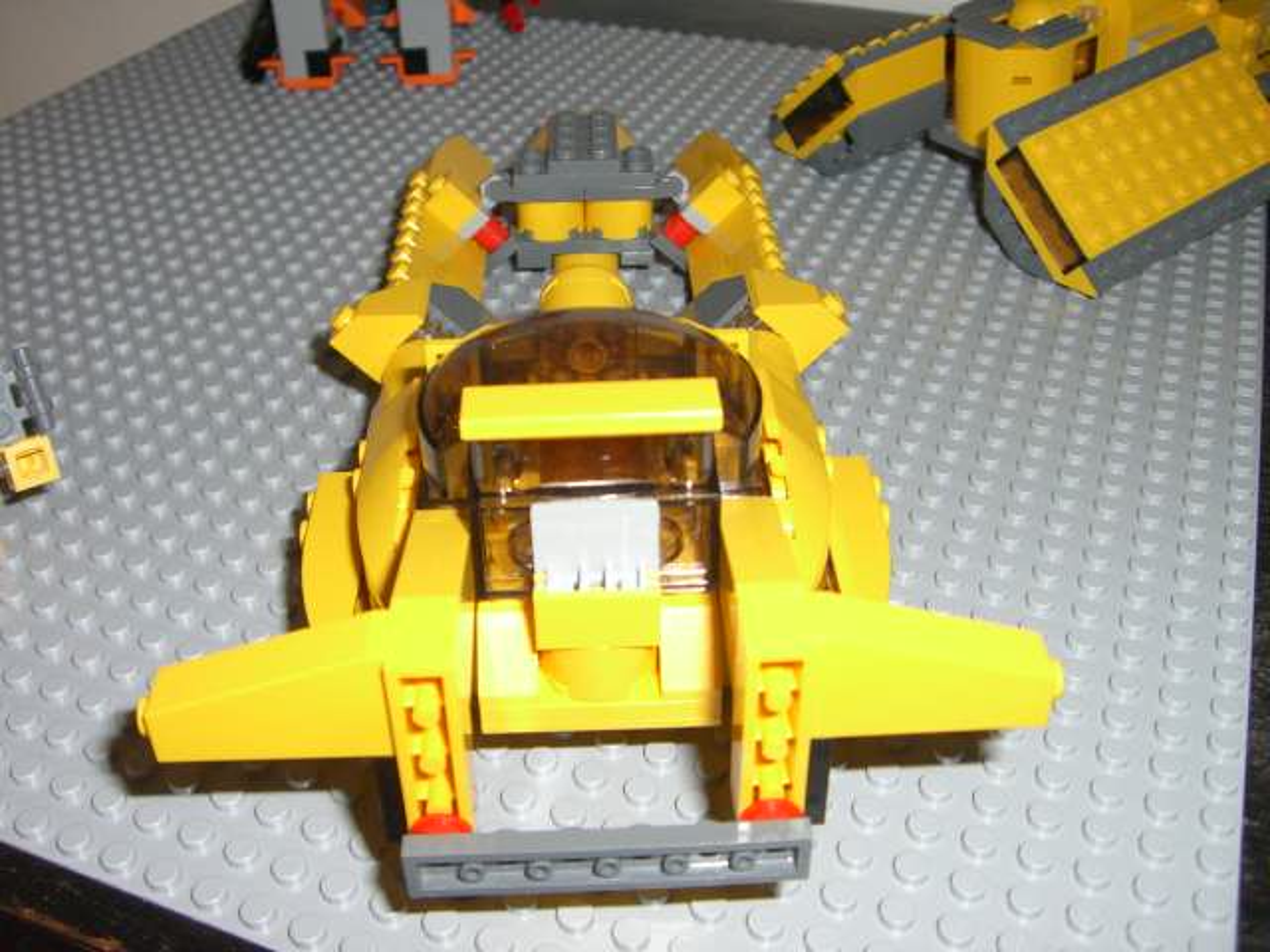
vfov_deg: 37.7
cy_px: 476
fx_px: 1394
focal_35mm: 38
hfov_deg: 49.0
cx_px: 635
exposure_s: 1/60
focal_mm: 6.2
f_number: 2.7
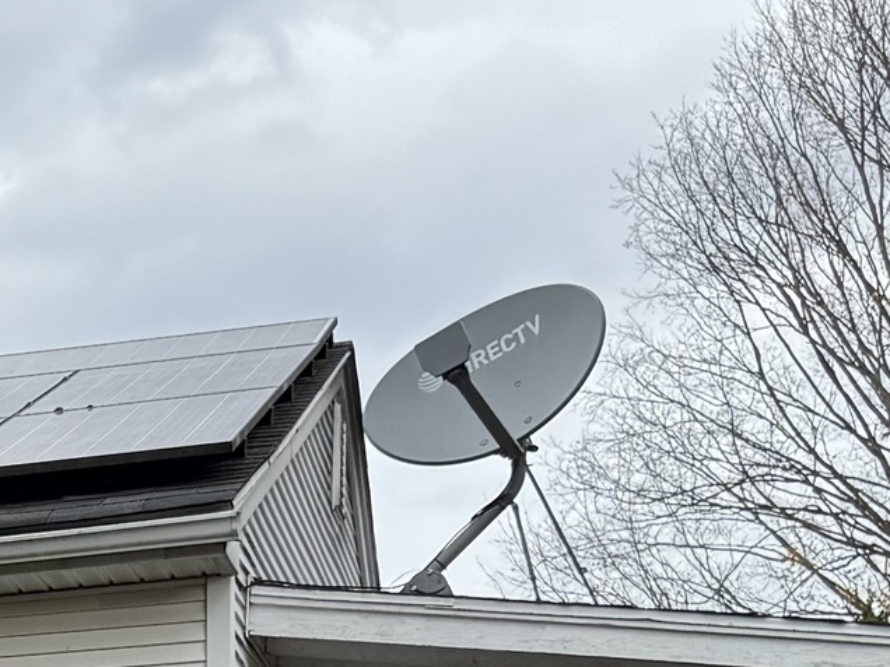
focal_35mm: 116
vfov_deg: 11.9
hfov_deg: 15.4
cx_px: -508
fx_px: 2982
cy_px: 1161
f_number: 1.78
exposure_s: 1/1337
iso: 100
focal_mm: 6.76
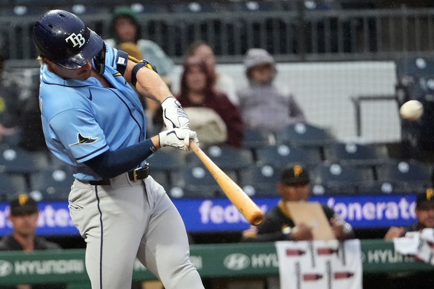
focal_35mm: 385
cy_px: 144
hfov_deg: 5.4
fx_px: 4640
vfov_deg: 3.6
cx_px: 217
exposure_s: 1/2000
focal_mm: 385
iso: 10000
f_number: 5.6
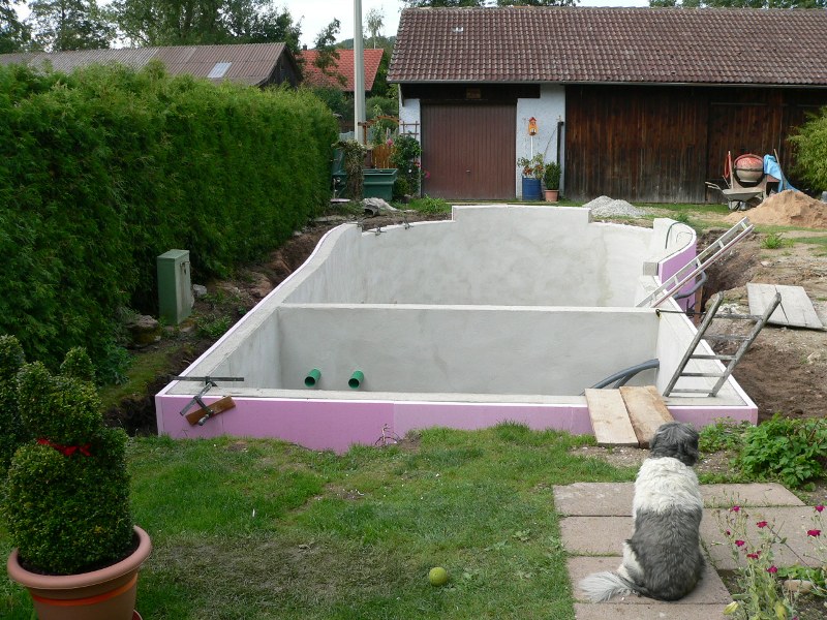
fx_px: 860
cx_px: 414
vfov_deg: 39.7
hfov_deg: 51.4
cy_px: 310
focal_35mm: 36
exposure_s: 1/160
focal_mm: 6
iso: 80
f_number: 4
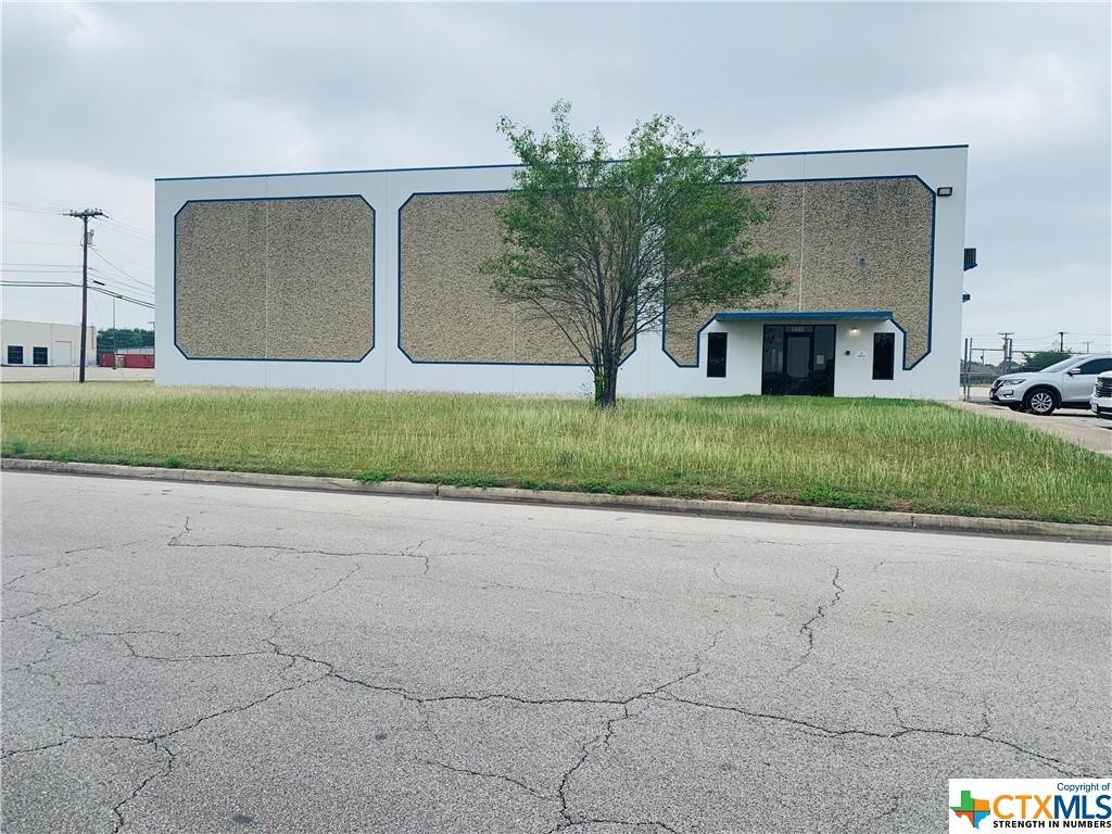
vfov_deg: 53.1
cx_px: 556
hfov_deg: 67.3
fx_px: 835
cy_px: 417
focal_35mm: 26
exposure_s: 1/802
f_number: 1.8
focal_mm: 4.25
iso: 25
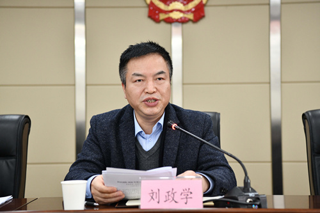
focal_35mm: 70
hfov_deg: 28.9
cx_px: 160
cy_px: 106
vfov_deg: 19.4
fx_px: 622
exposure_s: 1/60
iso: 1600
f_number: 4
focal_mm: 70
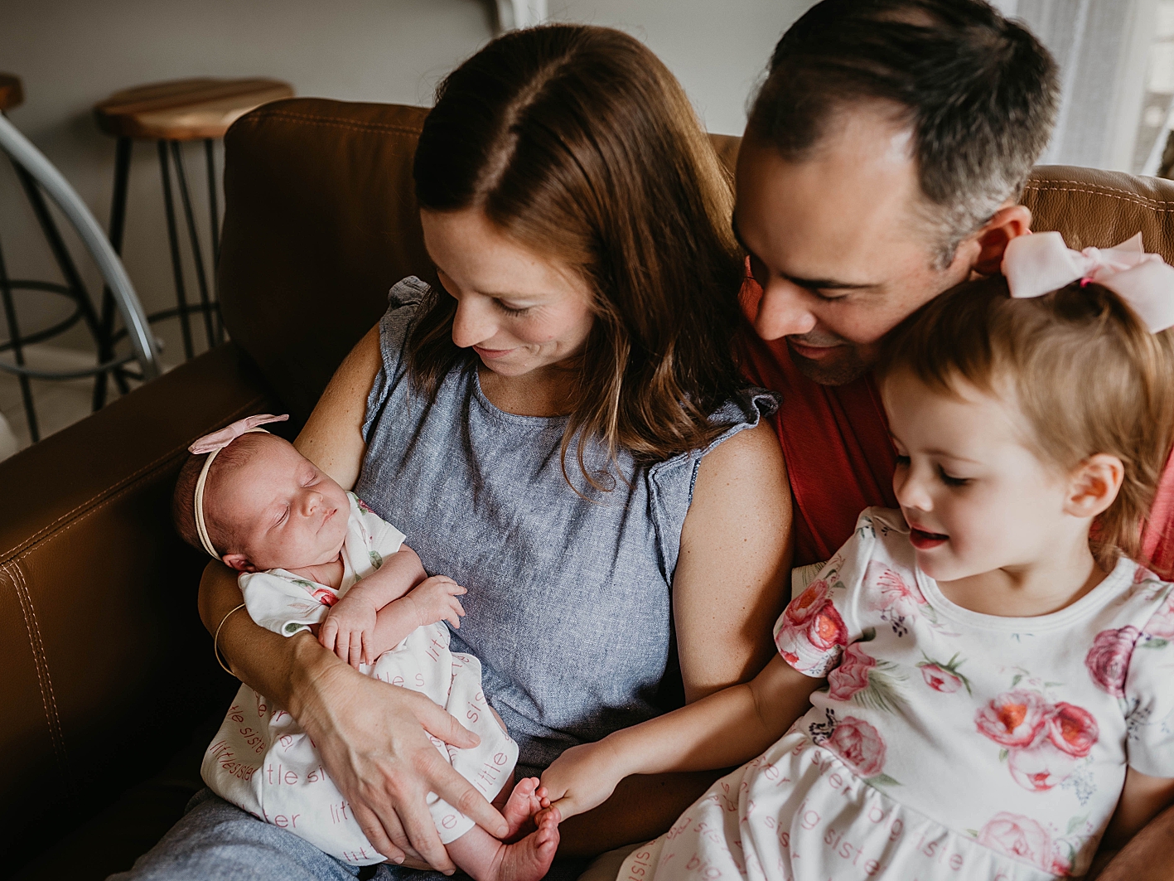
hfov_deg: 48.9
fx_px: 1289
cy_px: 441
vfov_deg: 37.7
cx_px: 542
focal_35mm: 38
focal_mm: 35
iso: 250
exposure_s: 1/125
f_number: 2.8
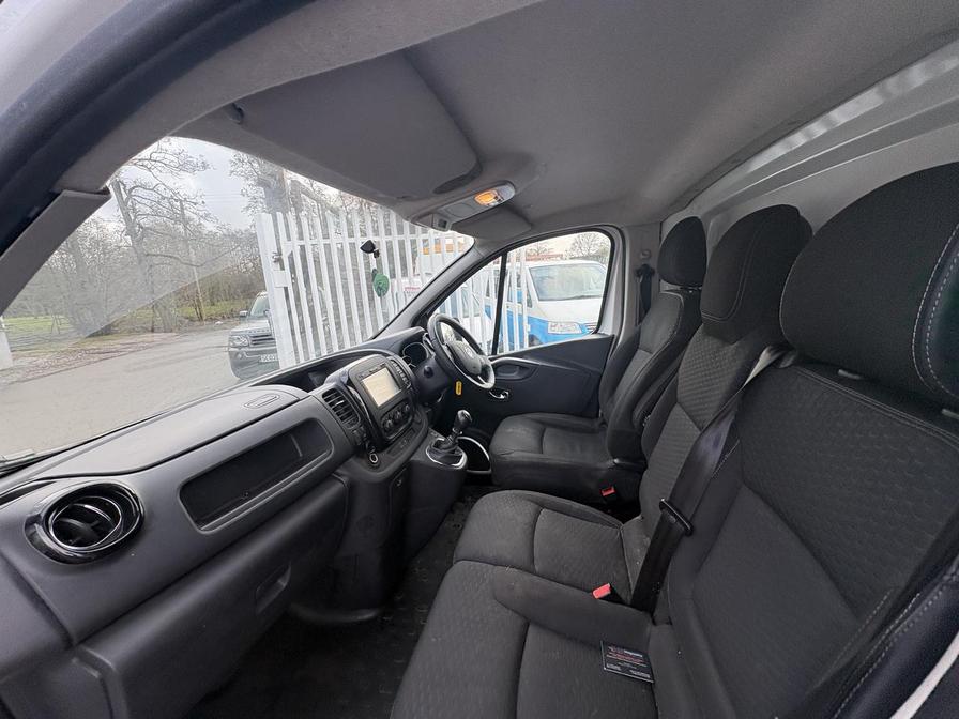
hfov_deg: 102.1
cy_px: 360
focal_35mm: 14
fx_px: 388
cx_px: 480
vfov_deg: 85.7
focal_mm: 2.22
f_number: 2.2
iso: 40
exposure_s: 1/128
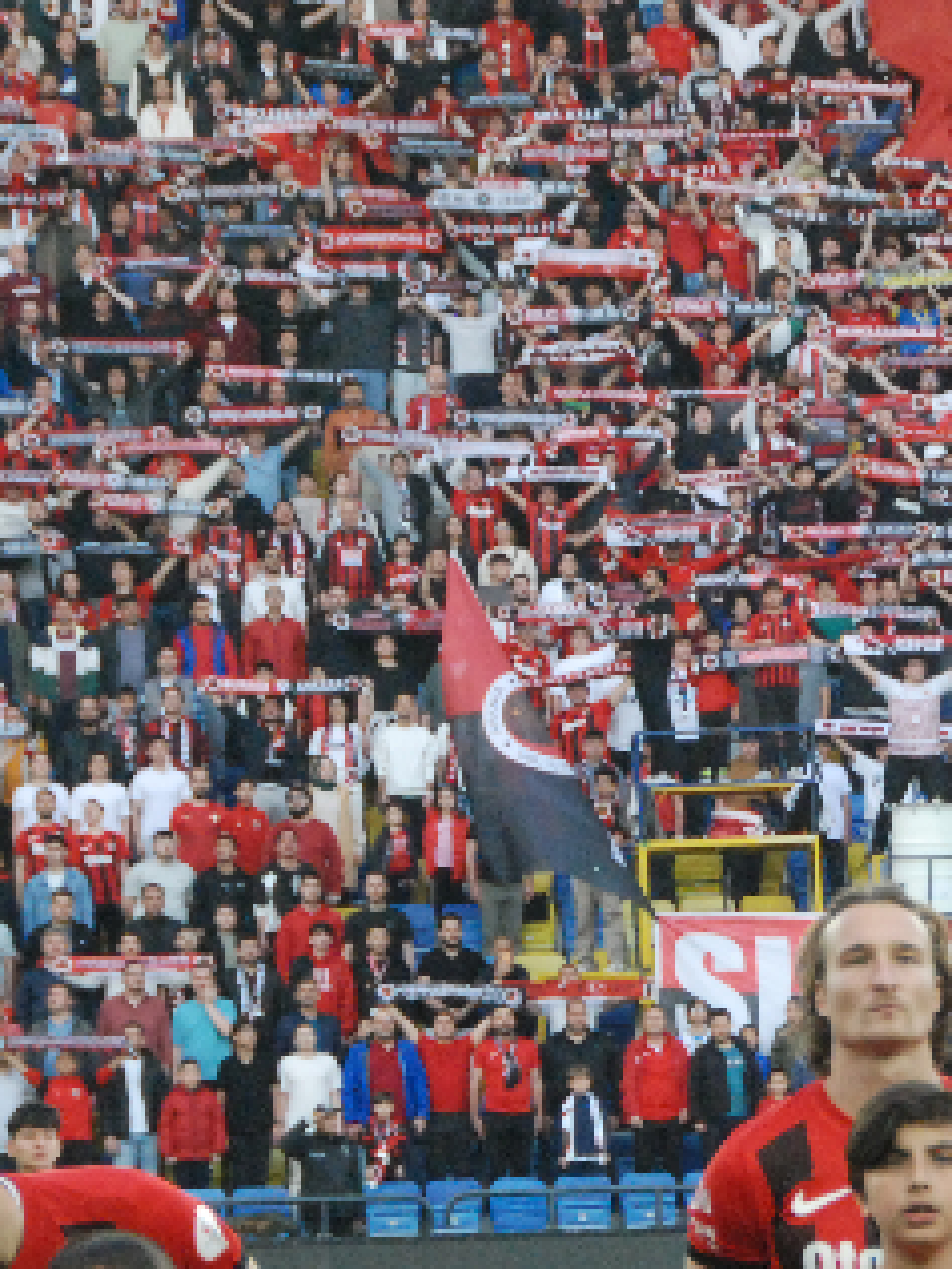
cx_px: 1141
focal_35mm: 292
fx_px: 10707
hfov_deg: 5.1
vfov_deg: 6.8
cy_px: 725
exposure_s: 1/500
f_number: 5.6
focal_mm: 80
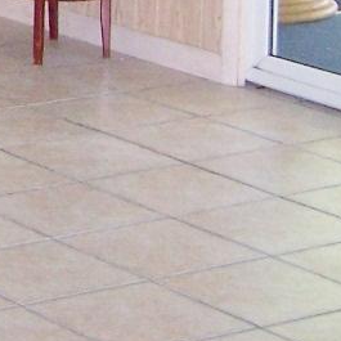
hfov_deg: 8.3
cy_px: -346
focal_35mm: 197
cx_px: -396
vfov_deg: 8.4
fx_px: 2196
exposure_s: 1/60
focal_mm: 6.3
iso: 140
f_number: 2.8
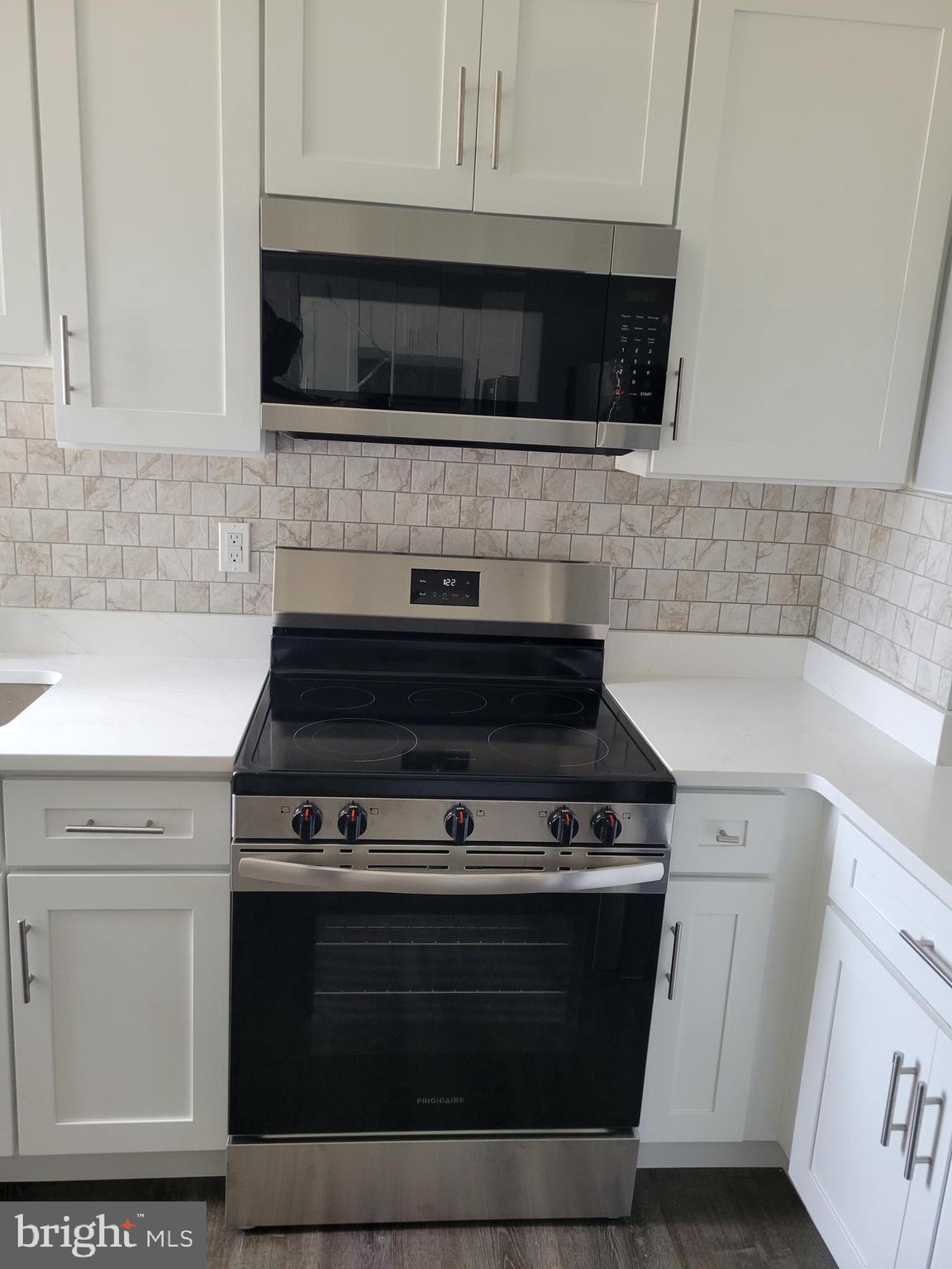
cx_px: 476
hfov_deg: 53.1
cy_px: 634
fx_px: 953
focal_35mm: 26
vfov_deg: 67.3
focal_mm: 5.4
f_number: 1.8
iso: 200
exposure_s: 1/120
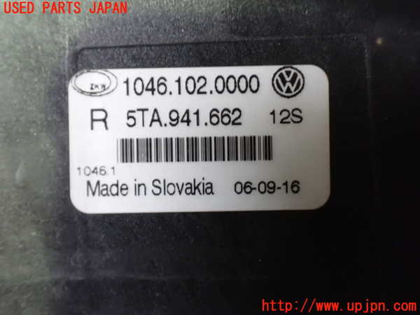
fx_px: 461
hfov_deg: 49.0
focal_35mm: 38
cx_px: 210
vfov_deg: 37.7
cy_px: 158
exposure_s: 1/30
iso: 1600
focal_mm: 6.83
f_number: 2.7
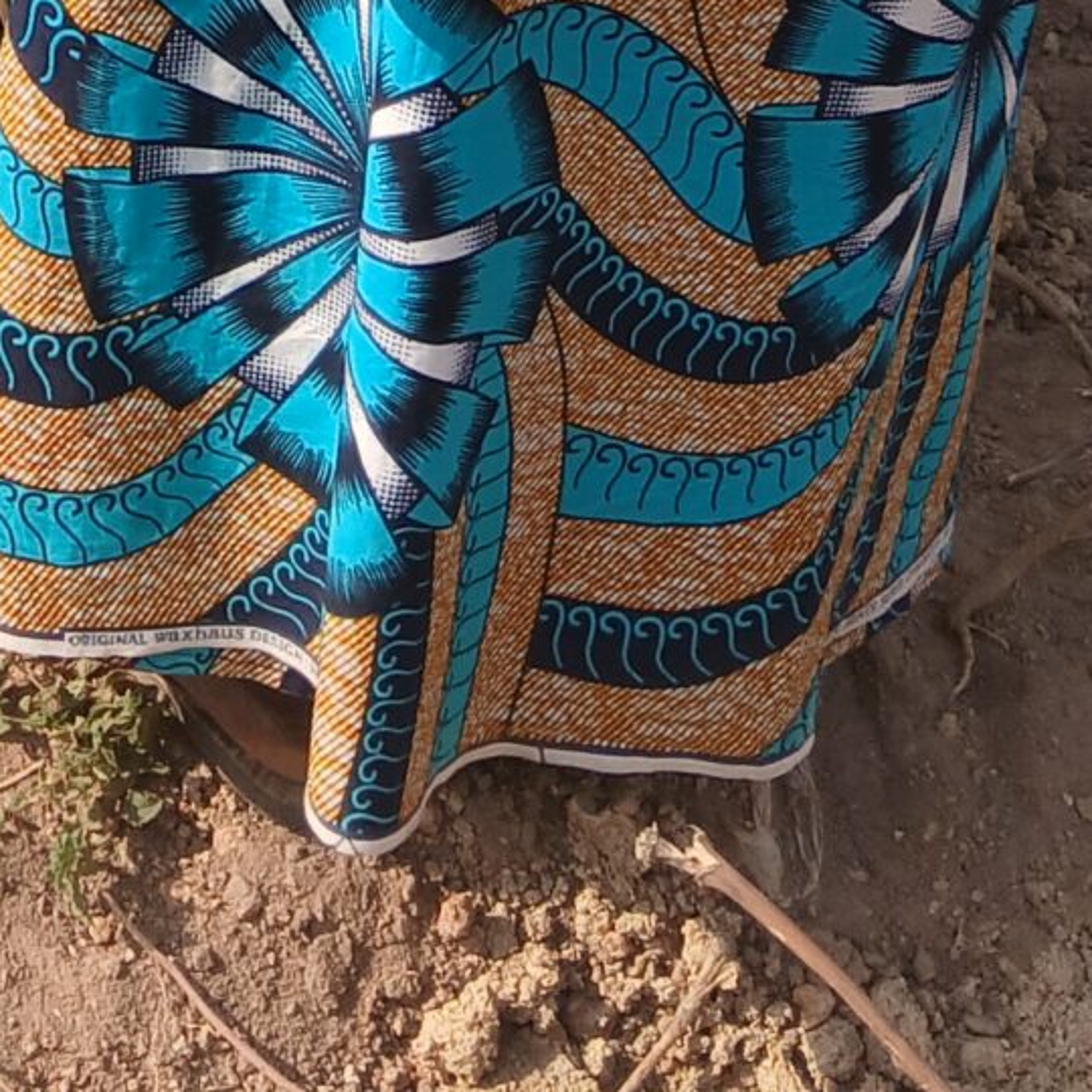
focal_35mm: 109
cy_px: -1266
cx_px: -263
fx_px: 3890
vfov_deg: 13.2
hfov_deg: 15.3
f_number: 1.8
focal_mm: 3.98
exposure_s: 1/385
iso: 20
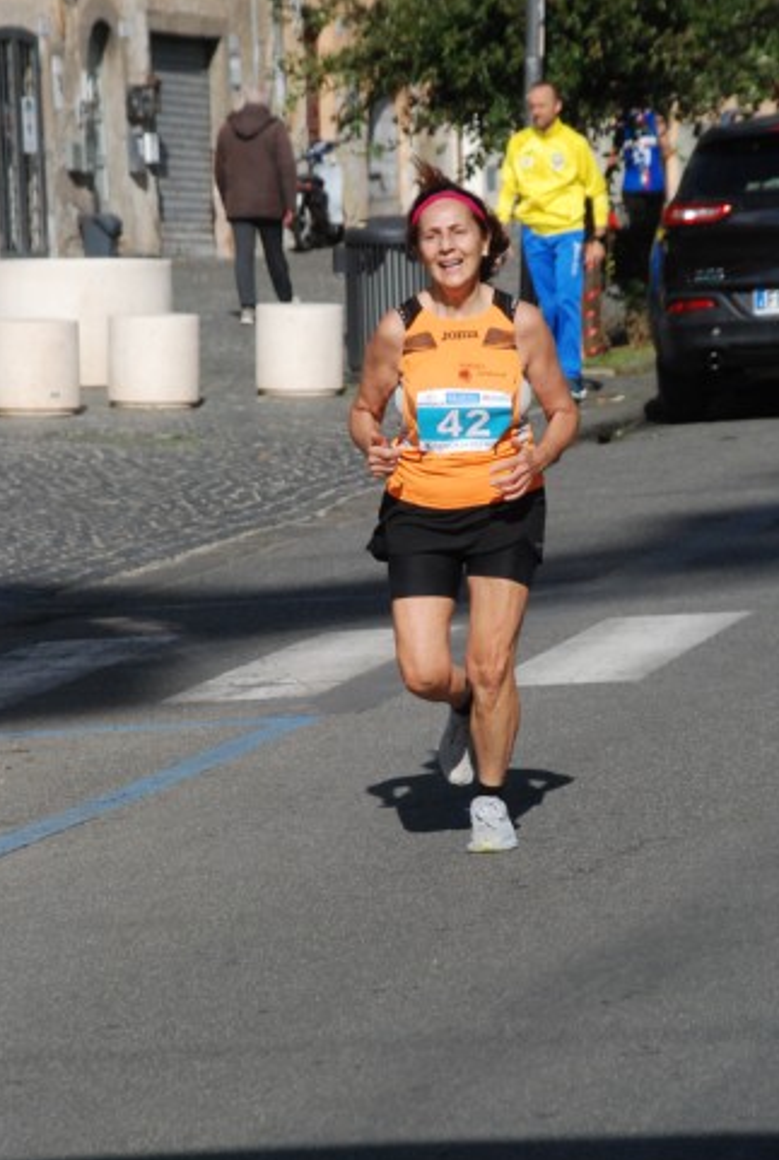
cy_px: 605
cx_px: 474
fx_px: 6350
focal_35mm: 197
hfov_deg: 7.0
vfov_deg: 10.4
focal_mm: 105
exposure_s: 1/2000
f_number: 9
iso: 1000
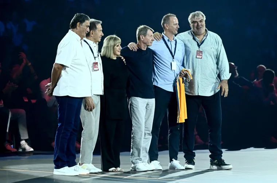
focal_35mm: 200
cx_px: 138
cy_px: 92
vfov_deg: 6.8
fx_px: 1535
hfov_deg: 10.3
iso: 3200
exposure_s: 1/640
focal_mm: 200
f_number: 4
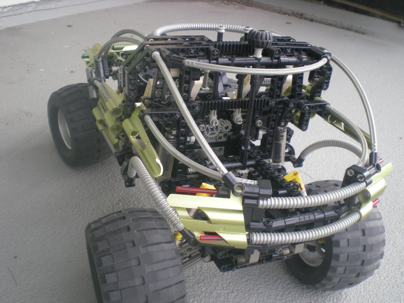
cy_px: 152
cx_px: 202
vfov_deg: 37.7
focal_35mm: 38
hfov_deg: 49.0
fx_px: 443
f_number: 3.1
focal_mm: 6.3
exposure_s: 1/56.3
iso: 79
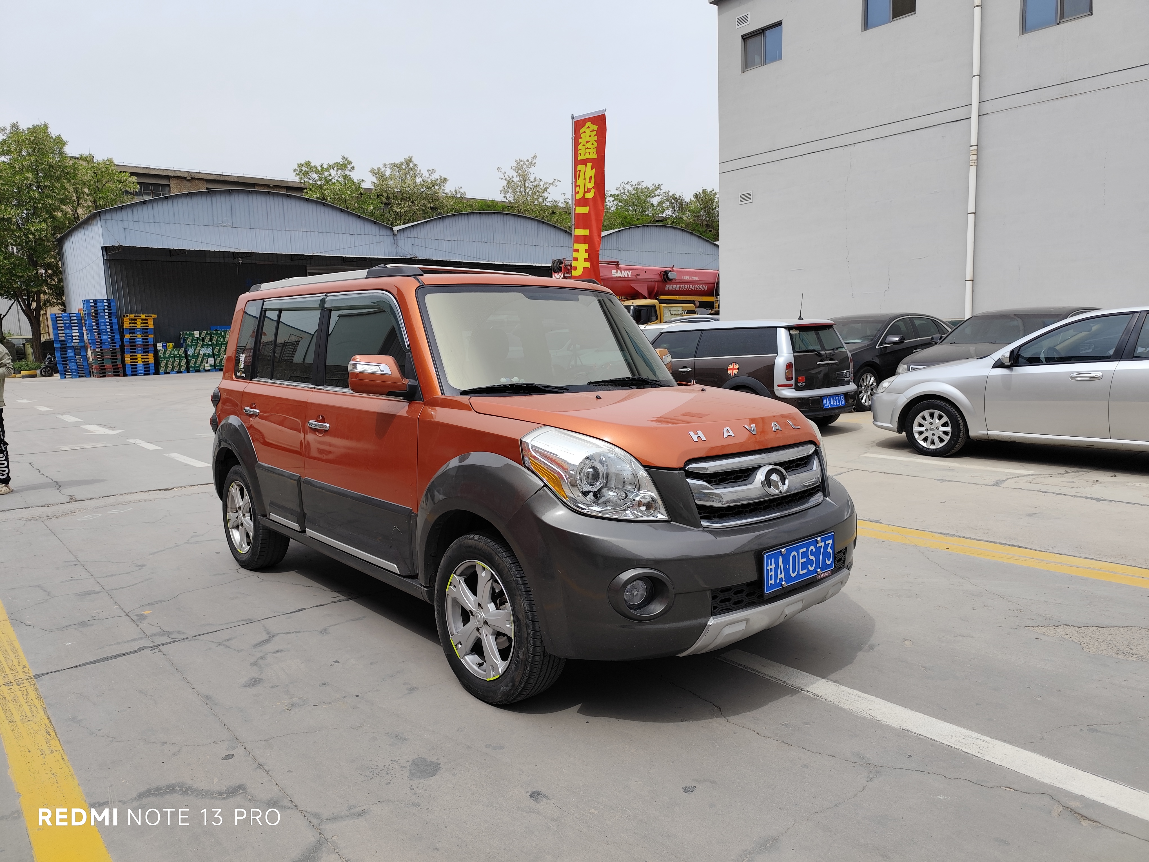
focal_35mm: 23
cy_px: 431
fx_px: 763
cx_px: 574
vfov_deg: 58.9
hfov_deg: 73.9
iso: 50
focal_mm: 6.14
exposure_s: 1/926
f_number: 1.65
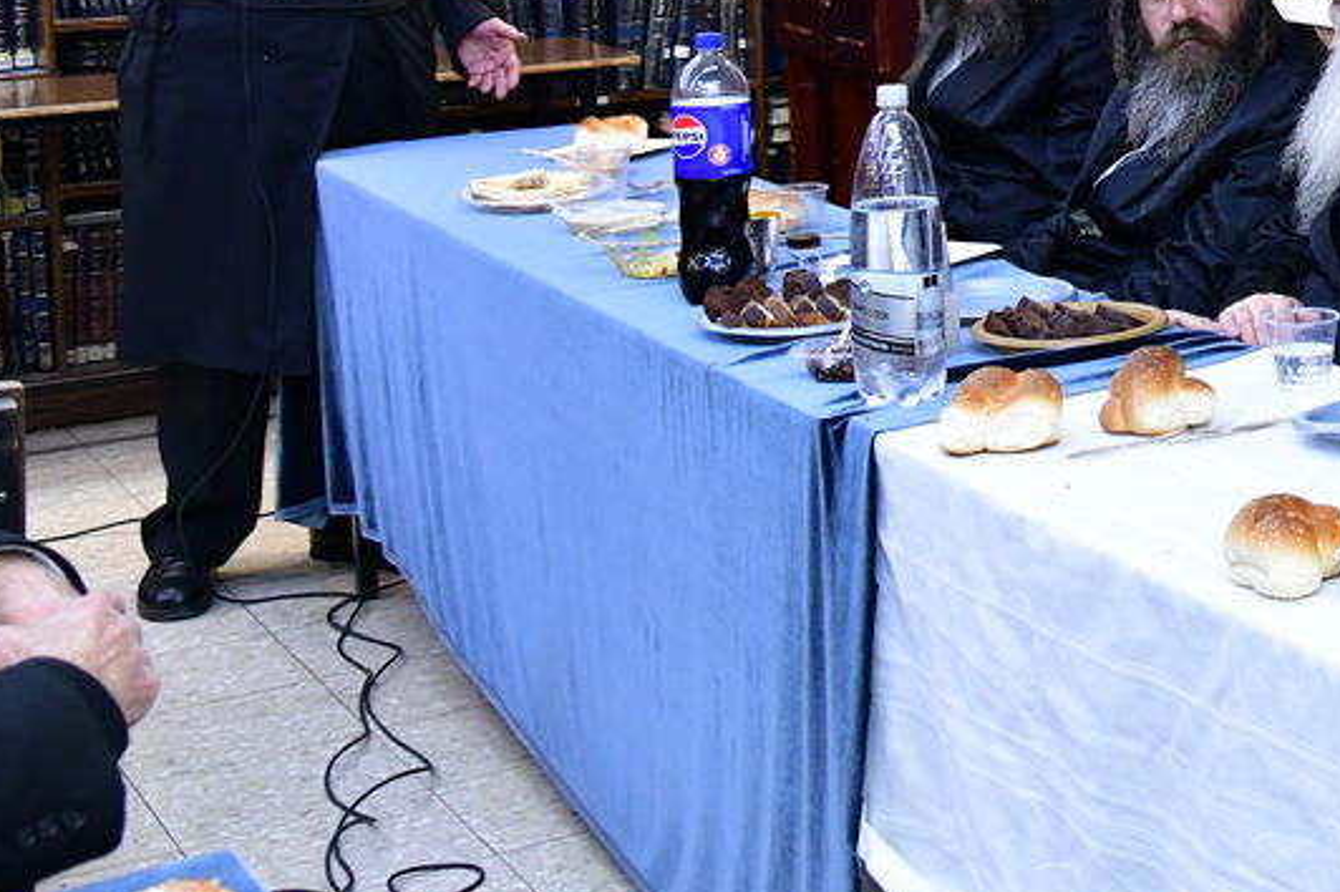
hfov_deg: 22.9
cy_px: -152
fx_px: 2939
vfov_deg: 16.6
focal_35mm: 79
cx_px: 1746
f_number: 5.6
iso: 3200
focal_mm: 30
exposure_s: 1/100
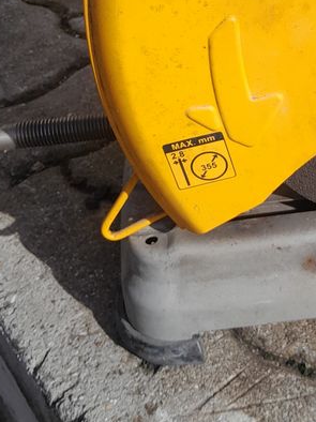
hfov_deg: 21.4
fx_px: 804
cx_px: 325
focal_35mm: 66
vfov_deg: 28.5
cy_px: 60
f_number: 1.8
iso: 40
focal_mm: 3.98
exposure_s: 1/585
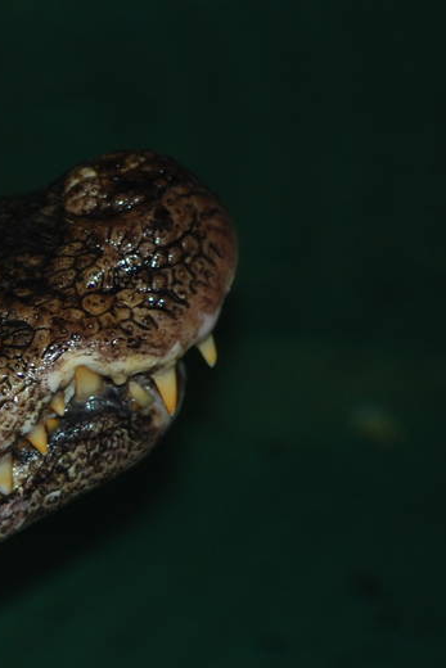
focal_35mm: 462
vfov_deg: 4.5
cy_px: 513
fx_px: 8579
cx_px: -573
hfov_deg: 3.0
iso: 200
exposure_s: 1/60
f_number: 4.2
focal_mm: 100
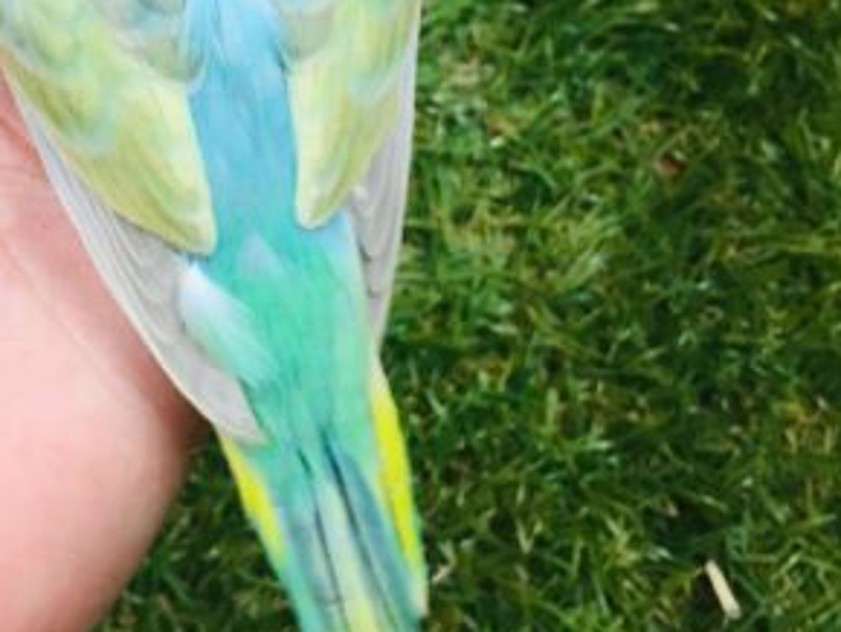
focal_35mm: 64
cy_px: 67
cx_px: 70
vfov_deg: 22.4
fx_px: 1556
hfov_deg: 28.9
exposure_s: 1/30
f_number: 2.2
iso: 64
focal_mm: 4.15
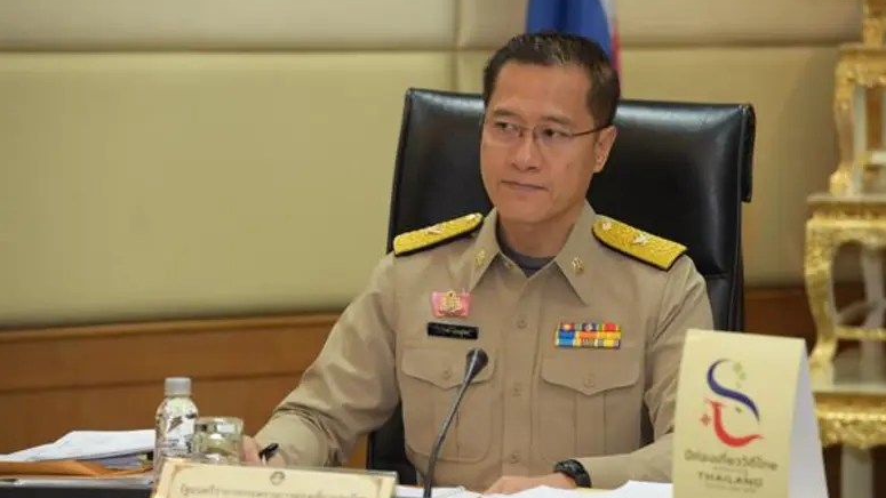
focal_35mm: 174
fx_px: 4088
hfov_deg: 12.4
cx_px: 445
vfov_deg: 7.0
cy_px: 256
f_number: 4.5
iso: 1600
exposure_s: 1/200
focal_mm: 165
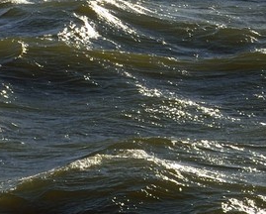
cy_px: -287
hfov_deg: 4.8
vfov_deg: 3.9
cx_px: -389
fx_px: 3075
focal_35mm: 390
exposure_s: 1/200
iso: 200
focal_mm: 70
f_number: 22
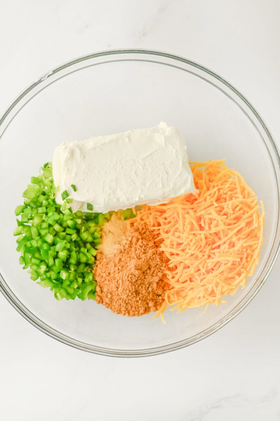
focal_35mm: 50
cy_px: 210
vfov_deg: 39.6
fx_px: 584
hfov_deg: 26.9
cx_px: 140
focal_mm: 50
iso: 110
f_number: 5
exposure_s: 1/100
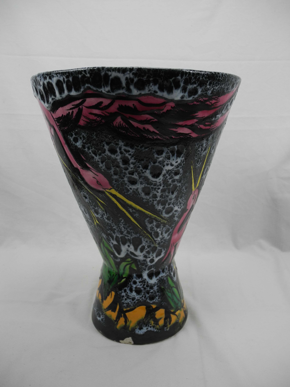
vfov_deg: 63.4
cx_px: 145
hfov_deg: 49.7
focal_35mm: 28
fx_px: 313
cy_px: 194
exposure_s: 1/122
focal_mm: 6
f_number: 2.8
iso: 100
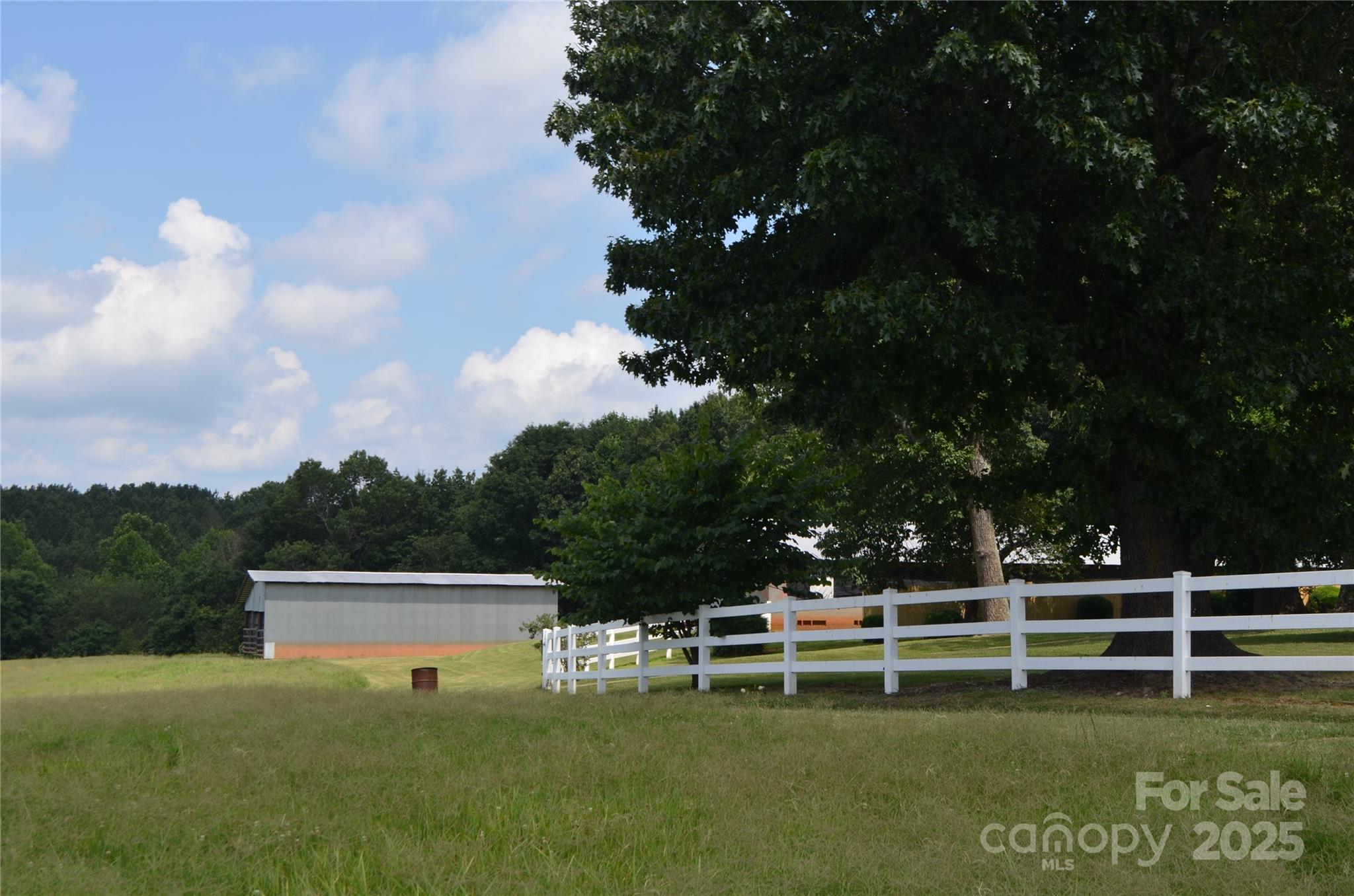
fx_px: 1914
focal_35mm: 51
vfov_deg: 26.4
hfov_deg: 39.0
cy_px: 448
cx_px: 677
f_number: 8
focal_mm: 34
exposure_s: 1/250
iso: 125
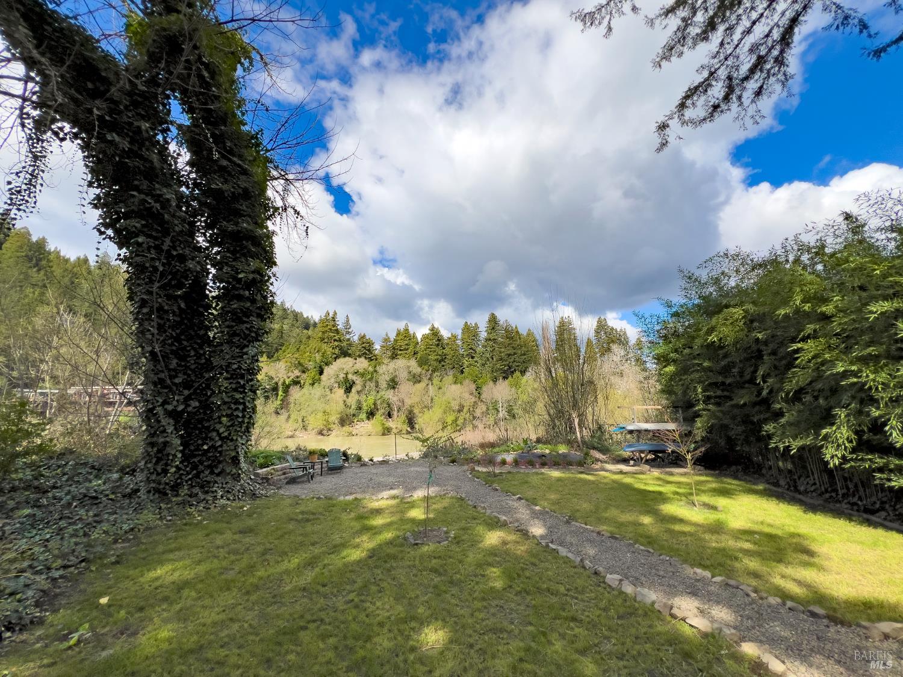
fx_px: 339
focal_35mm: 13
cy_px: 338
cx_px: 452
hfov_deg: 106.2
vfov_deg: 89.9
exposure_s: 1/1700
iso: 32
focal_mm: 1.57
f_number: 1.8
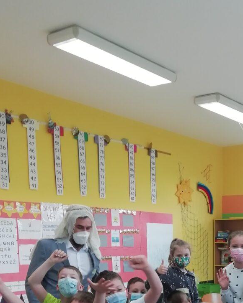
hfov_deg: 26.2
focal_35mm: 56
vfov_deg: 31.2
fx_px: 503
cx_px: 223
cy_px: 301
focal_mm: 3.46
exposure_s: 1/33.3
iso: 80
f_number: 2.2
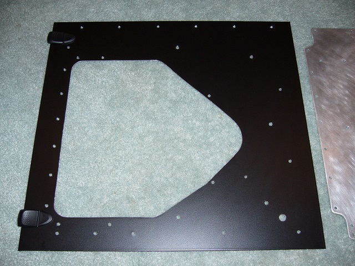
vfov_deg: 40.7
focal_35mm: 35
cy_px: 133
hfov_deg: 52.6
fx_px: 359
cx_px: 178
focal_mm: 5.8
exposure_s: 1/30
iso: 100
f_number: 2.8
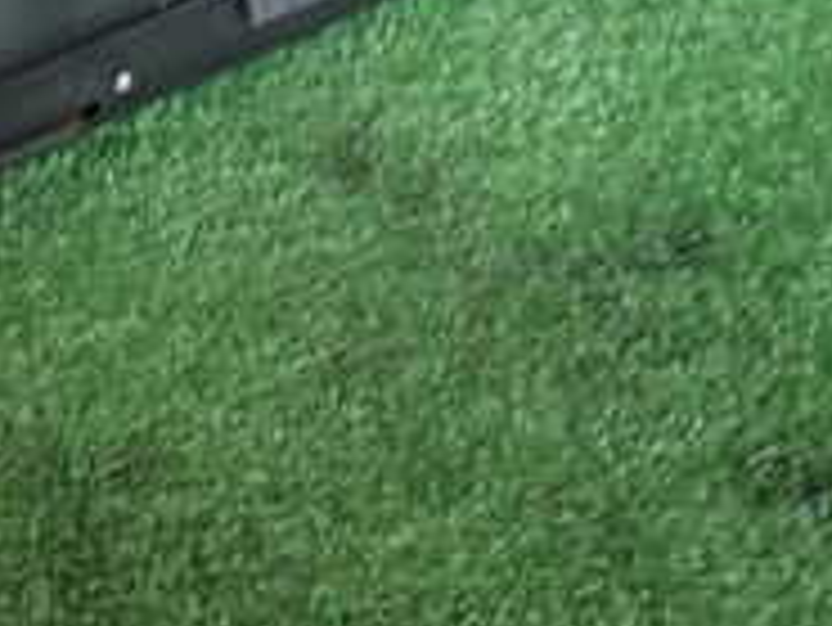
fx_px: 1948
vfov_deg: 17.2
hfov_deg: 21.3
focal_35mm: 81
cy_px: -162
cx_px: -319
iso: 200
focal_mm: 4.5
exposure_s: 1/50
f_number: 2
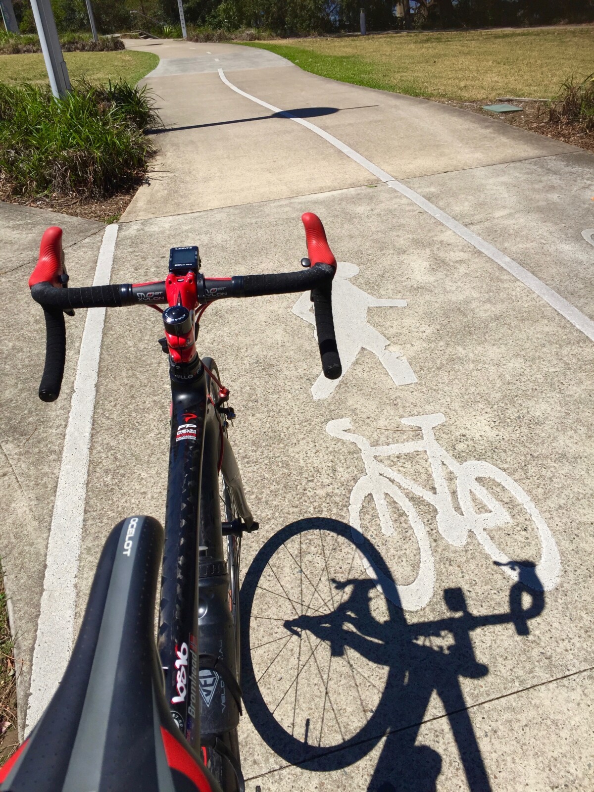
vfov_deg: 61.7
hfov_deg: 48.2
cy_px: 396
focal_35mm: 29
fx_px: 664
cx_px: 297
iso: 32
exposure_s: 1/3300
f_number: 2.2
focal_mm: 4.15
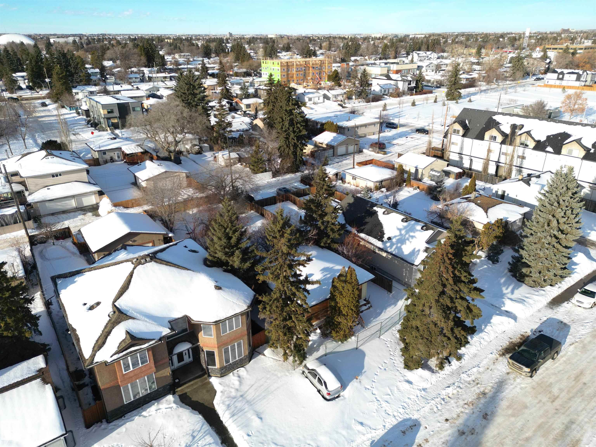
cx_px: 298
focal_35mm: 24
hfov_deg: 71.6
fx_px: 413
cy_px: 224
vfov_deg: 56.8
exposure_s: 1/350
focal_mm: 6.72
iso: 100
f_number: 1.7
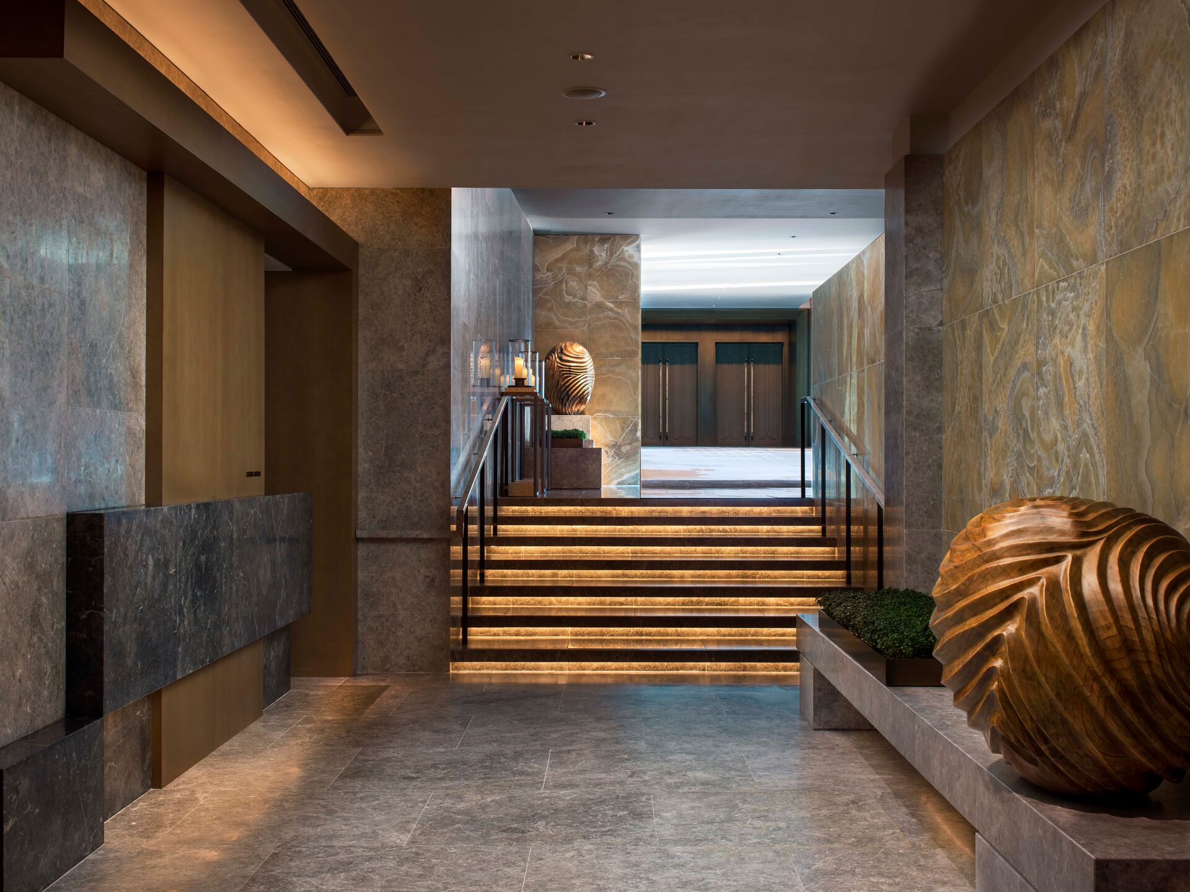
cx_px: 595
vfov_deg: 33.6
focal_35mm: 43
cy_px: 446
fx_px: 1478
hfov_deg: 43.9
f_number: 16
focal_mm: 55
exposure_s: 1/60
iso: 100
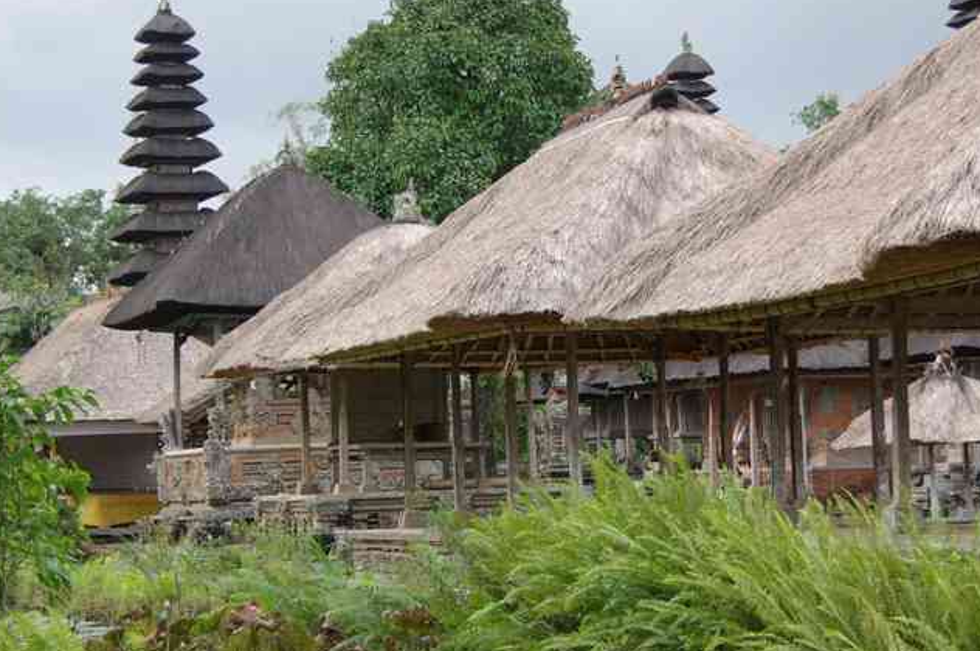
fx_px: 3018
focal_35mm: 111
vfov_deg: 12.3
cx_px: 437
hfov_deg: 18.4
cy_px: 358
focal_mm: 47.4
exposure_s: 1/60
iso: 100
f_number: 4.5
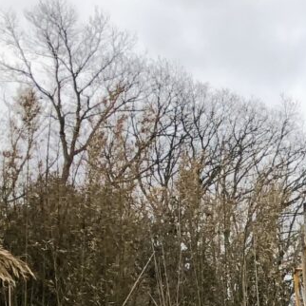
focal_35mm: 153
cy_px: 286
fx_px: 1530
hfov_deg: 9.3
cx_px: 880
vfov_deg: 11.3
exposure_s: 1/470
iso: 20
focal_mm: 3.99
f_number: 1.8
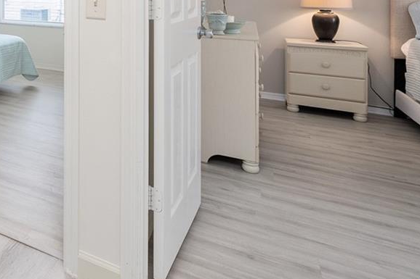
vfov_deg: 33.3
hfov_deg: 40.6
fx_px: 420
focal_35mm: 36
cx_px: -62
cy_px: -8
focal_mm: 13
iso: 200
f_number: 8
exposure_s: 1/8
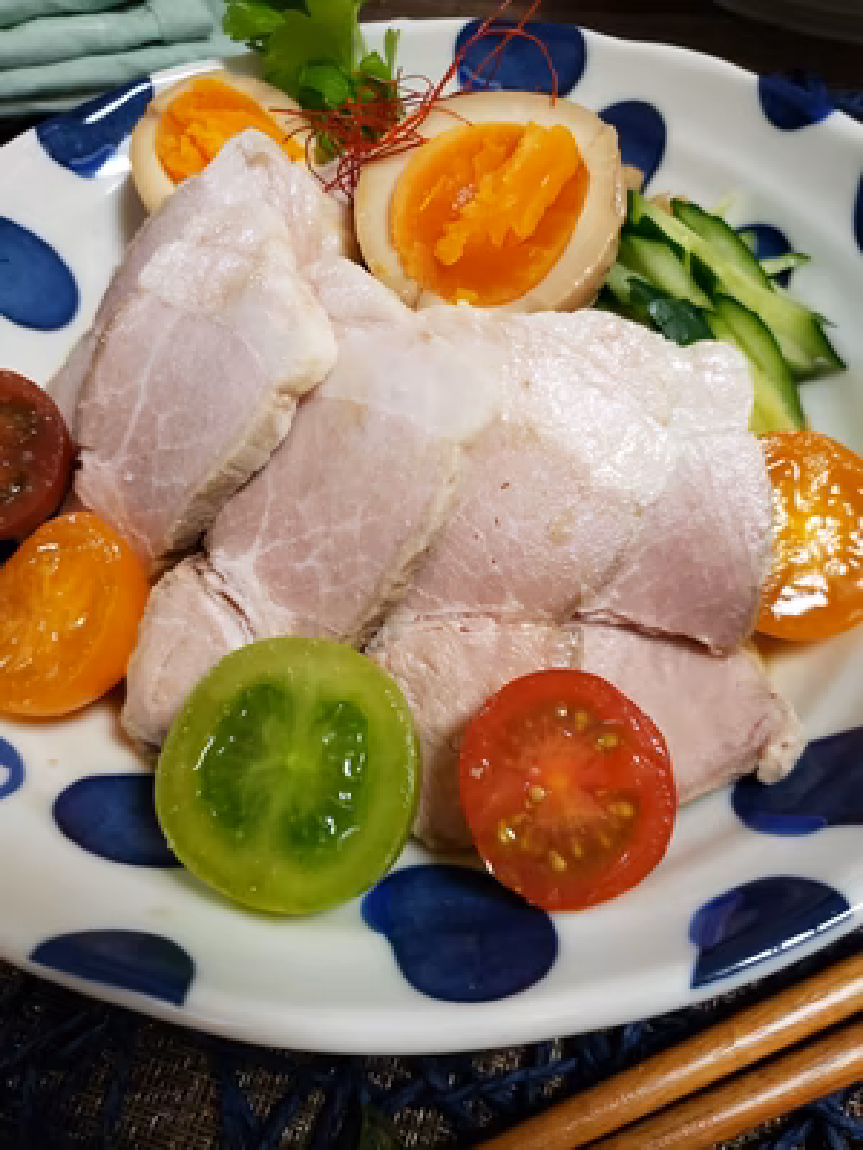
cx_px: 432
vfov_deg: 67.3
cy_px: 575
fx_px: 864
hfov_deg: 53.1
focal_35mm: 26
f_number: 1.5
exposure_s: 1/50
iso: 200
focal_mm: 4.3
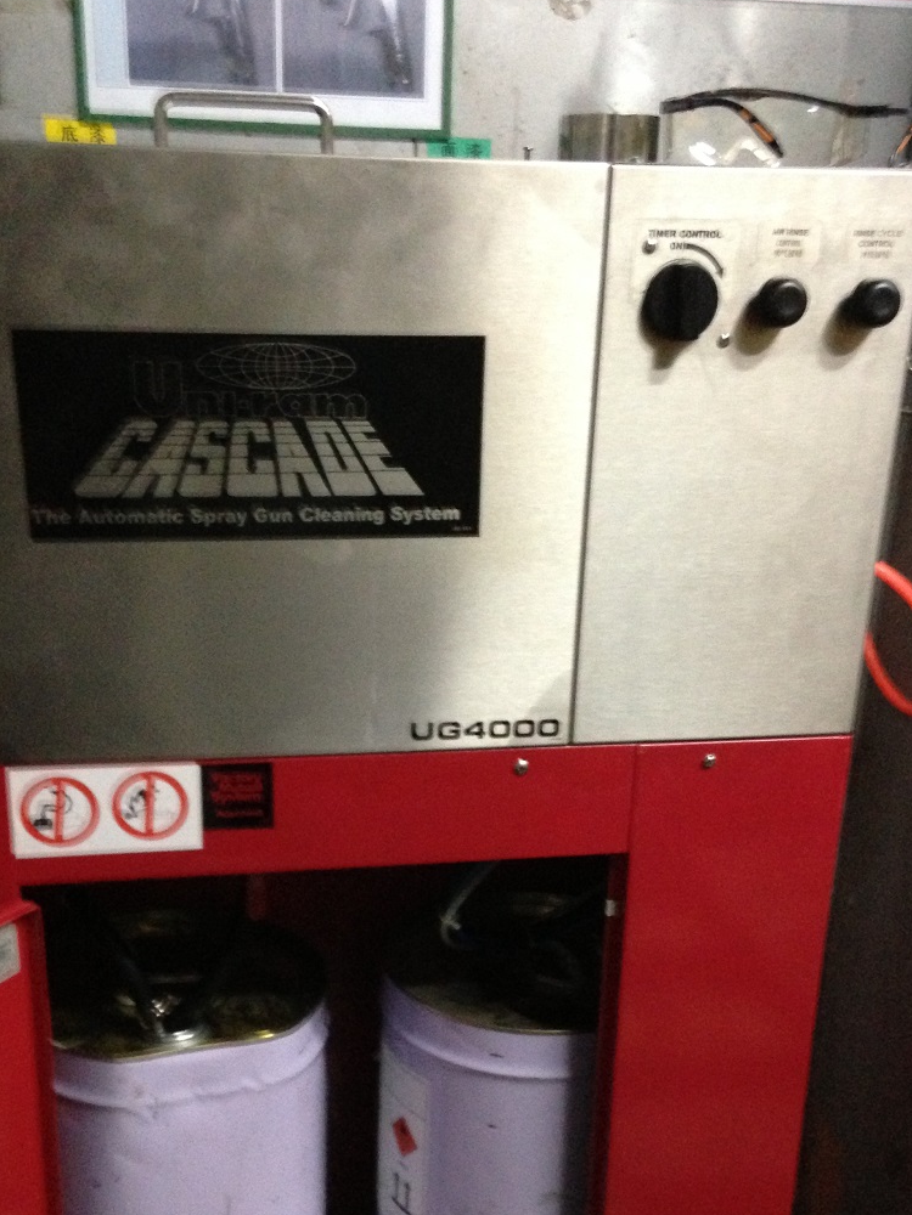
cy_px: 796
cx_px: 426
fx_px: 1546
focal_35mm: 44
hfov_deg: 32.9
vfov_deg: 42.4
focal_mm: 4.13
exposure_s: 1/15
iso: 500
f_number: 2.4
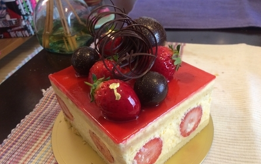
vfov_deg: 40.6
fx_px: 221
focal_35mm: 31
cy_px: 91
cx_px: 131
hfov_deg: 61.2
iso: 200
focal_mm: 4.15
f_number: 2.2
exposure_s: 1/33
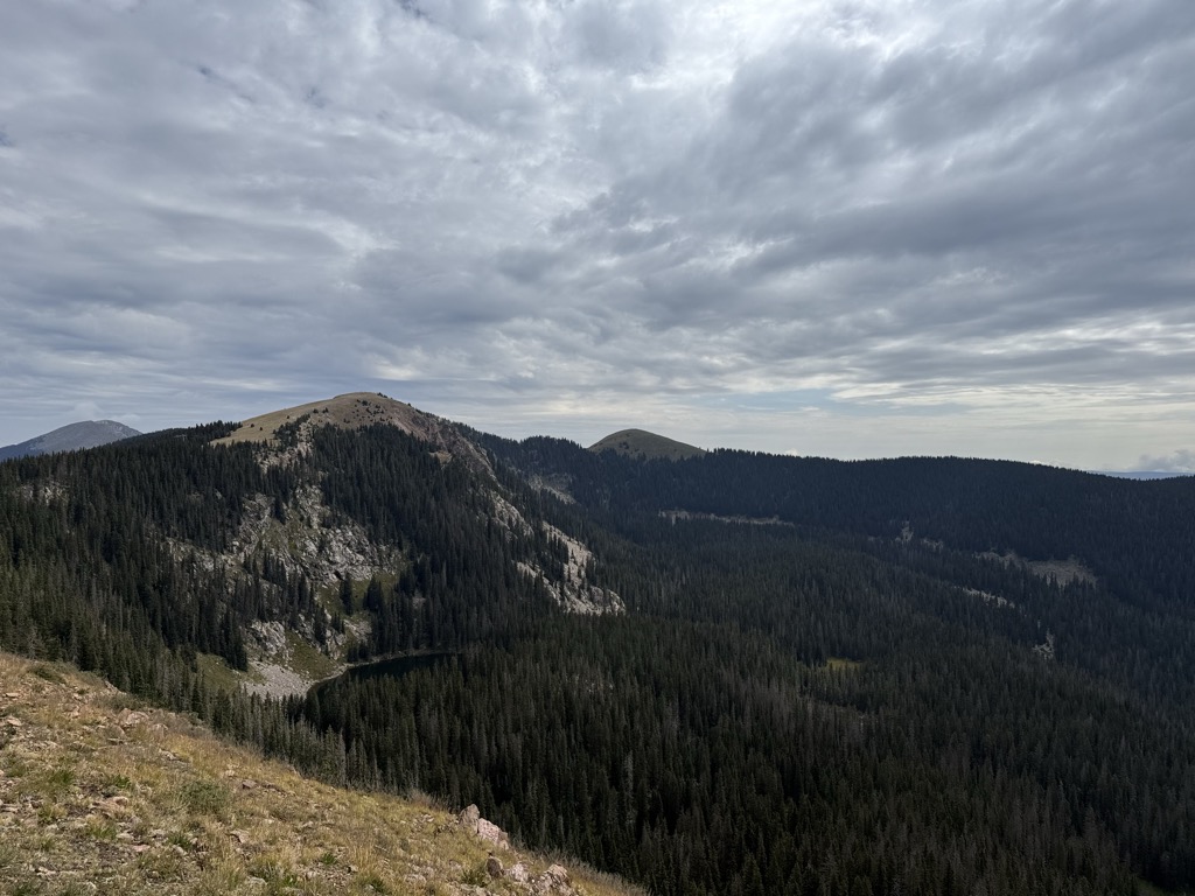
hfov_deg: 71.6
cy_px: 448
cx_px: 598
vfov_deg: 56.8
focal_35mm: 24
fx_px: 829
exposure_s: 1/10309
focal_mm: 6.76
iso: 80
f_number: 1.78
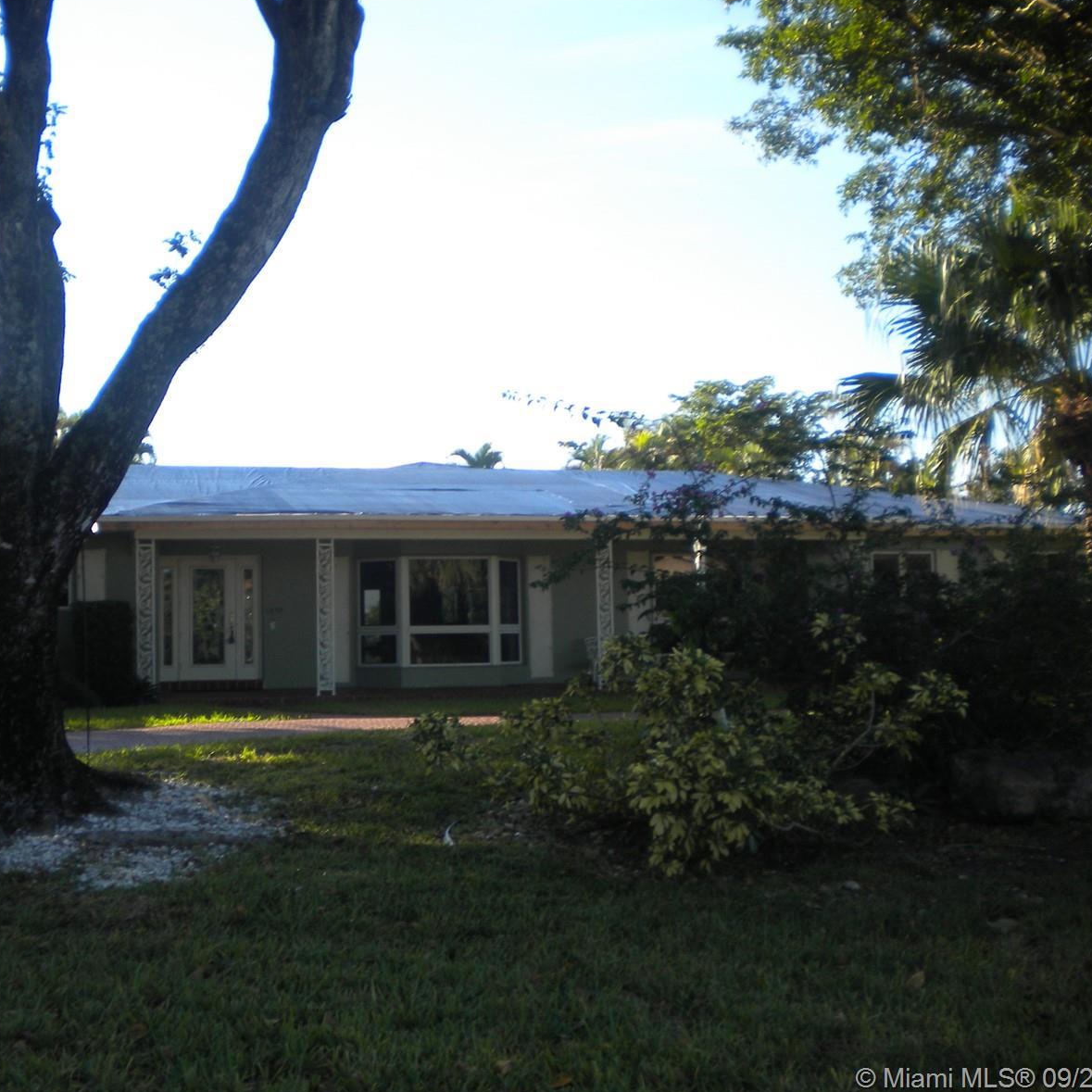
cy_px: 542
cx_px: 416
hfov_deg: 39.8
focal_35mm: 42
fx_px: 1499
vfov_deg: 40.0
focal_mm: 6.3
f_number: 3.1
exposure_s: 1/381
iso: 80
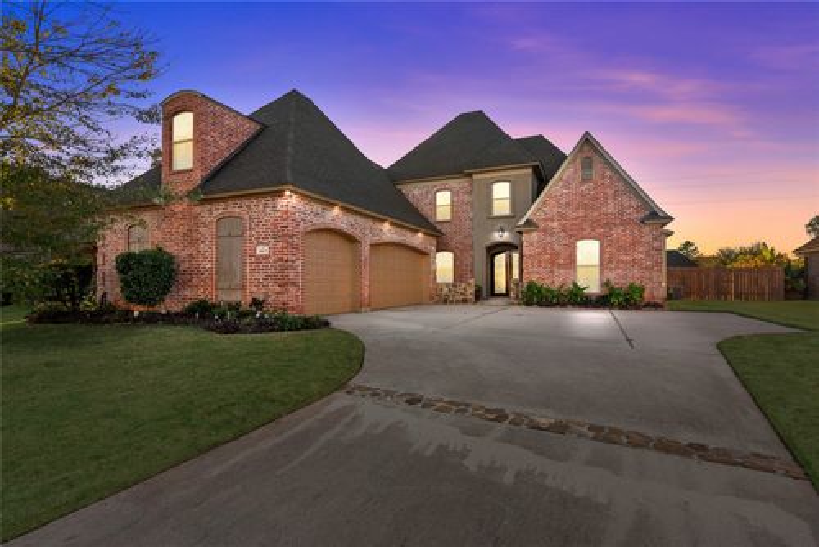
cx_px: 410
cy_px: 274
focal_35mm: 18
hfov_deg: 90.0
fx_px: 410
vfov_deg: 67.5
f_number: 8
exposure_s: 1/500
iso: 400
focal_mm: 18
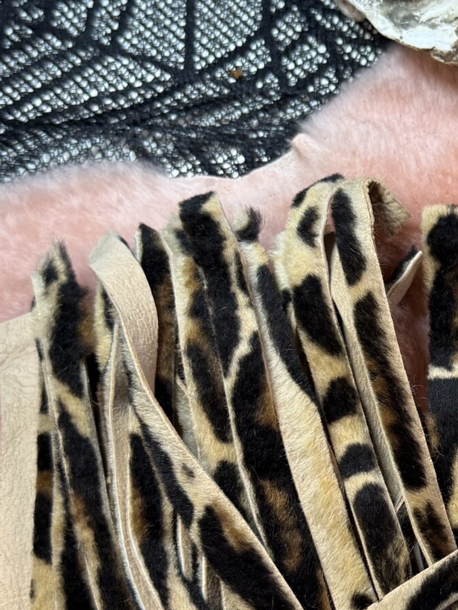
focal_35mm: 68
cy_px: 342
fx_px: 1200
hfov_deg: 20.5
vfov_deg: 28.5
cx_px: 521
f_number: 1.78
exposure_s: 1/100
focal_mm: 6.76
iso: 160
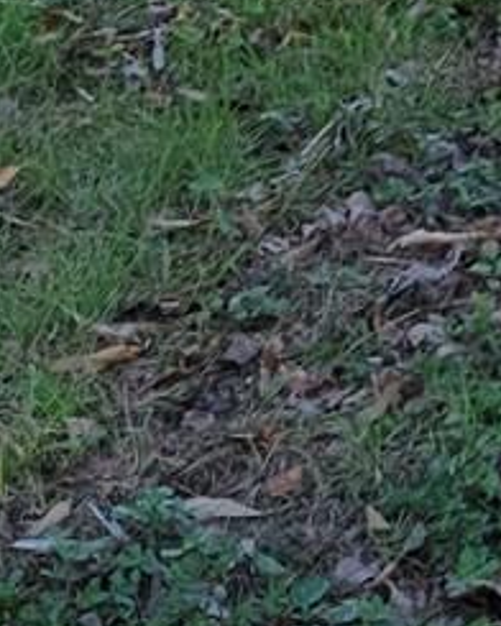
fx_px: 3077
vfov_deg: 10.8
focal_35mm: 166
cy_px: -547
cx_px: 1406
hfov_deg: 8.2
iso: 40
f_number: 1.8
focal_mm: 5.4
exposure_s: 1/670
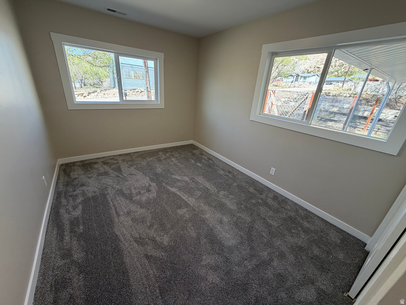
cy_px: 152
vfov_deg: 85.7
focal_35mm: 14
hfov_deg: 102.1
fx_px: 164
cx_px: 203
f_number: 2.2
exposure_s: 1/121
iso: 80
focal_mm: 2.22
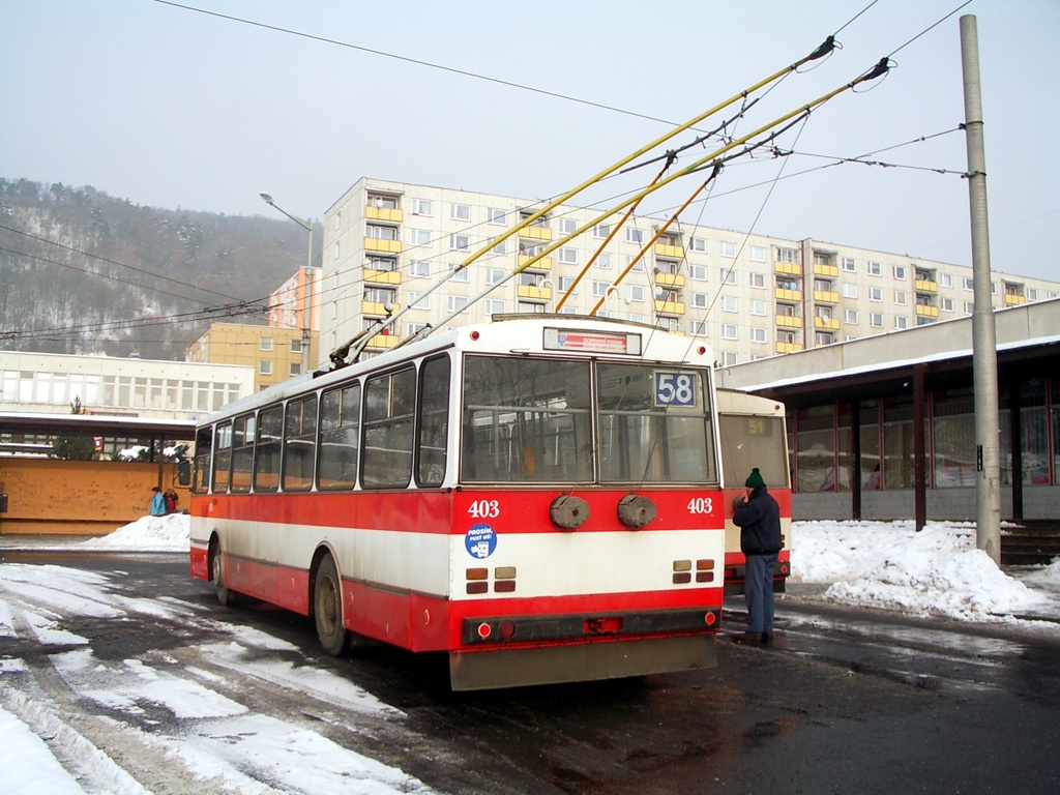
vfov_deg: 40.7
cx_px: 530
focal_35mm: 35
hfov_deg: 52.6
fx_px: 1072
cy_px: 398
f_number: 4.3
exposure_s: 1/400
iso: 80
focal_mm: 5.8
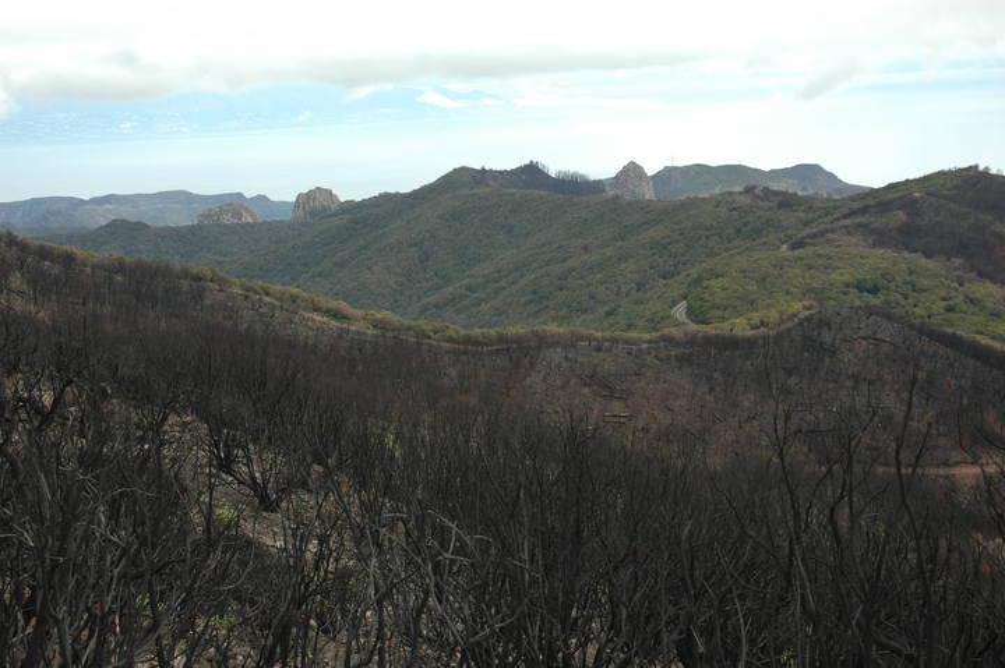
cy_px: 334
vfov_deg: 26.4
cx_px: 502
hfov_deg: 38.9
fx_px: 1423
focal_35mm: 51
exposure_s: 1/250
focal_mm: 34
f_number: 8
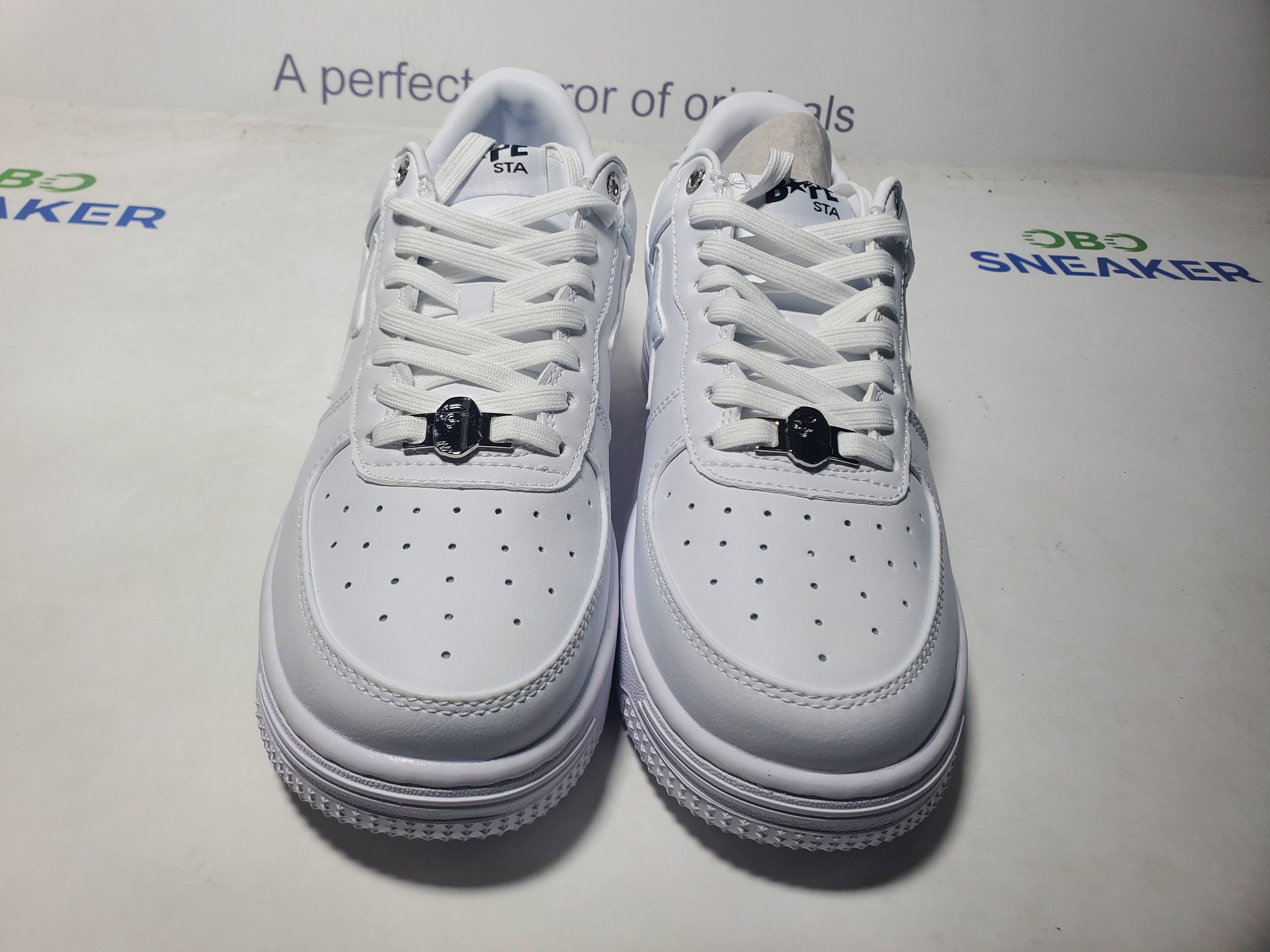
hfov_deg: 67.3
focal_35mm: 26
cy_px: 476
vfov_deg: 53.1
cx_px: 635
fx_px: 954
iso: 50
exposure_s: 1/265
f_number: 2.4
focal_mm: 4.3
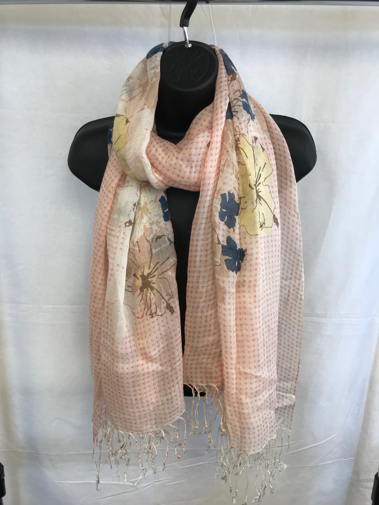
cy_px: 252
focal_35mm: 28
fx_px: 409
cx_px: 190
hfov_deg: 49.7
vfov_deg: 63.4
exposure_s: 1/60
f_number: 1.8
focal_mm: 3.99
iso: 25
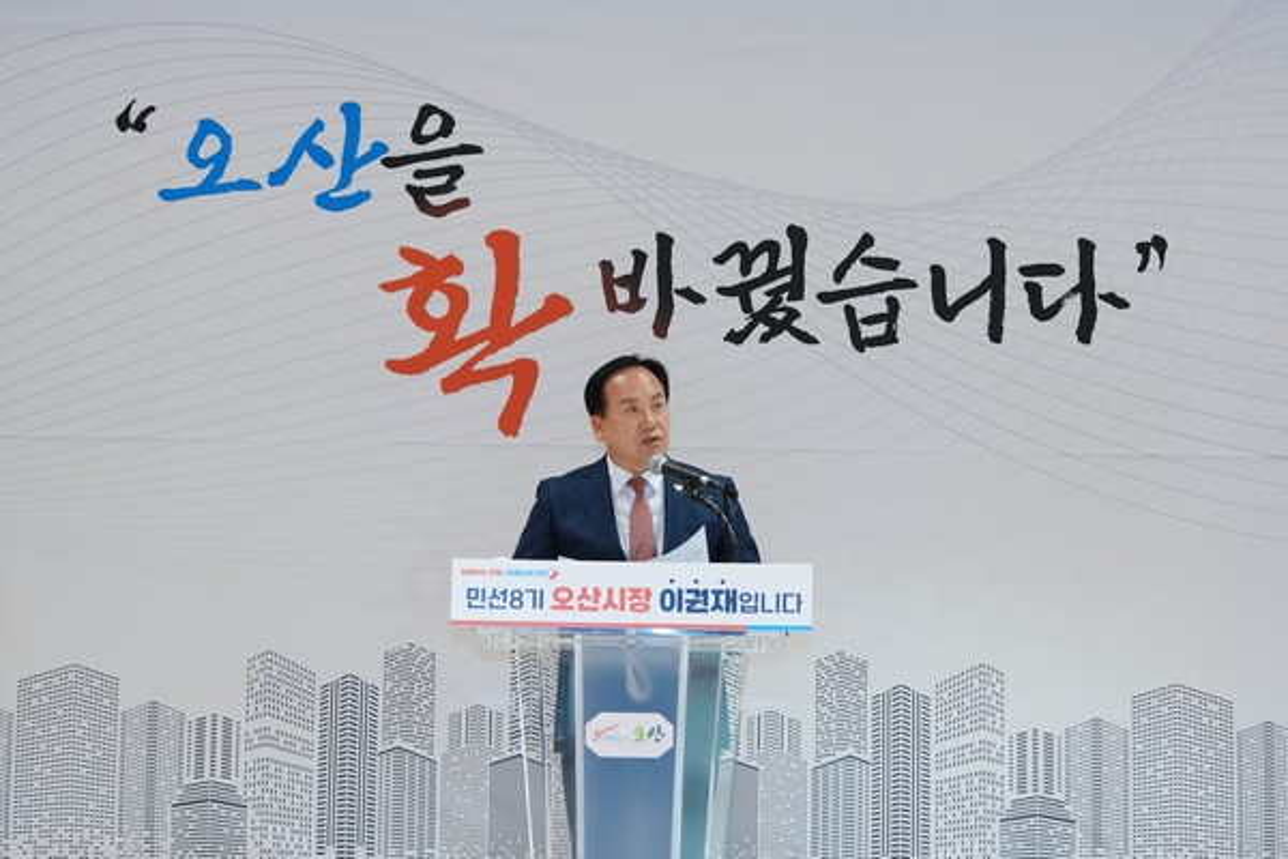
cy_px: 430
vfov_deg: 16.1
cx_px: 644
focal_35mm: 85
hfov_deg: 23.9
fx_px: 3041
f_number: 2.8
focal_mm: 57
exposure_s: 1/250
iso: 640
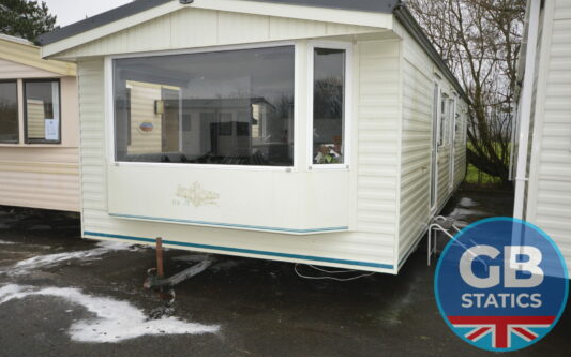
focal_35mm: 31
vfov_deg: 40.6
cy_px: 168
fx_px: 482
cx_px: 287
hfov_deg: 61.2
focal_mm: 20
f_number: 5.6
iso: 400
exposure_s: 1/125
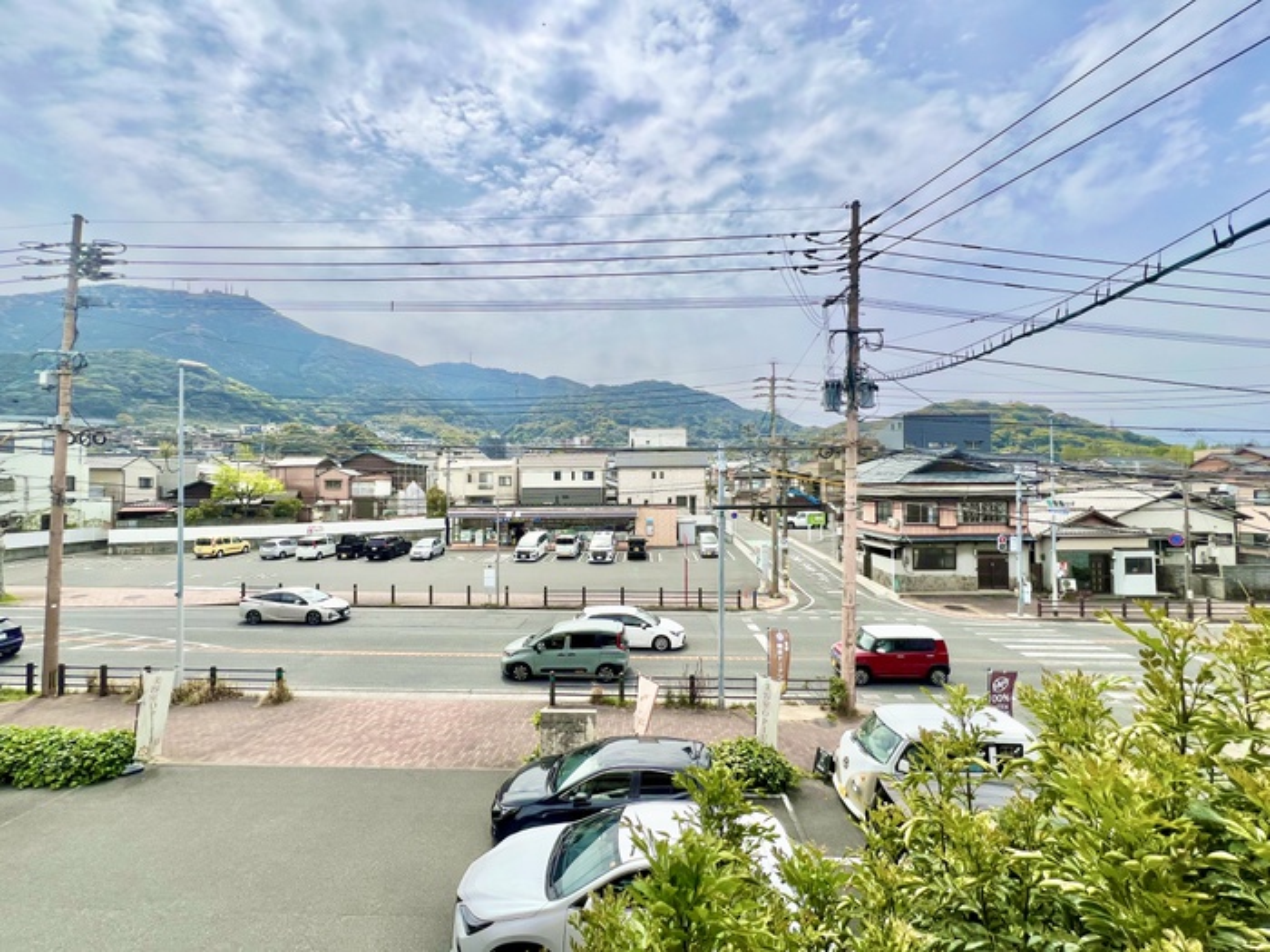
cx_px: 635
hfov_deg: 106.2
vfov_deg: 89.9
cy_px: 476
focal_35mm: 13
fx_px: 477
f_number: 1.8
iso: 32
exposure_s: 1/3125
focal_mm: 1.57
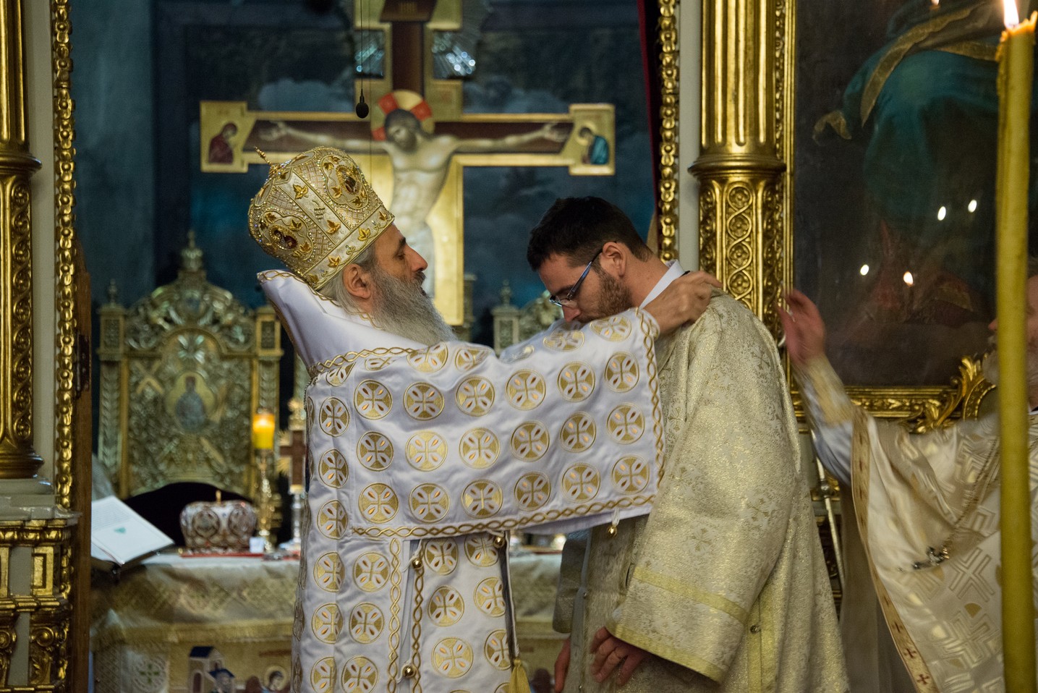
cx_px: 519
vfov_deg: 11.8
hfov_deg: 17.6
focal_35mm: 116
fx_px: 3346
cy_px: 346
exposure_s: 1/50
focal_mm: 116
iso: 2000
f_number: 5.6
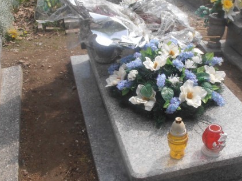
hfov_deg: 34.1
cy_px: 83
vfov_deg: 26.1
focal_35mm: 56
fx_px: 391
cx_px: 156
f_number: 3.9
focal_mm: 6.61
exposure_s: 1/1000
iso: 80
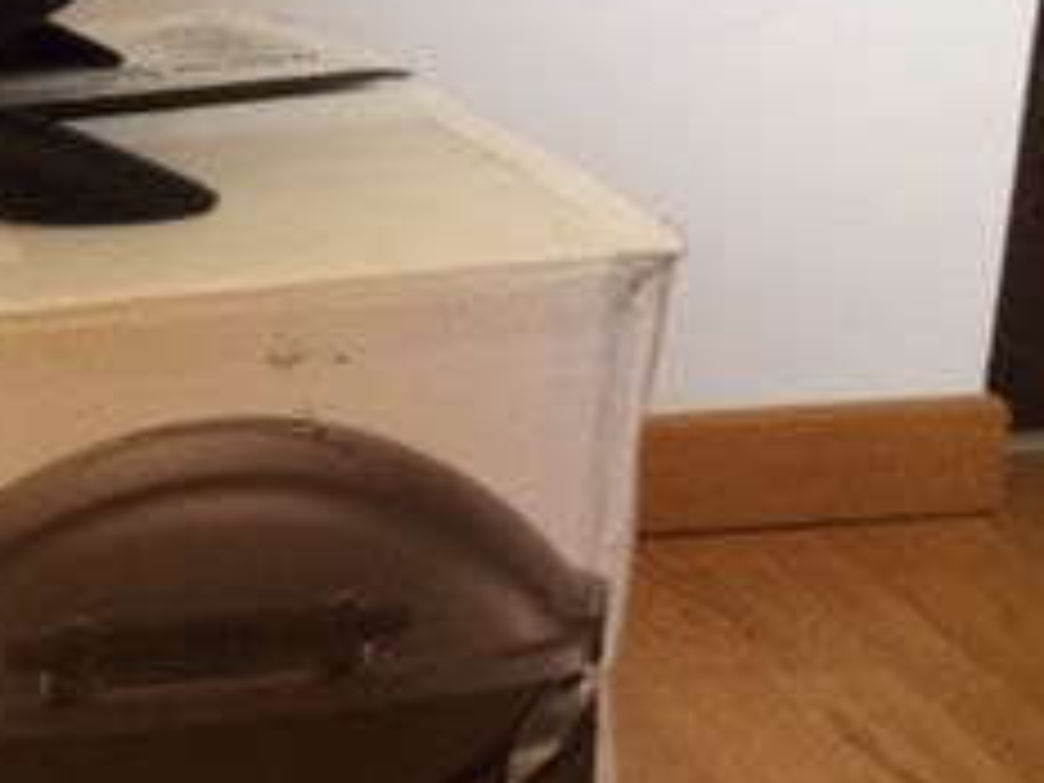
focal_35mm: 80
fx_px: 2413
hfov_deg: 21.9
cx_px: -320
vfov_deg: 18.4
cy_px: 297
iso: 64
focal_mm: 4.15
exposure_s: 1/33
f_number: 2.2
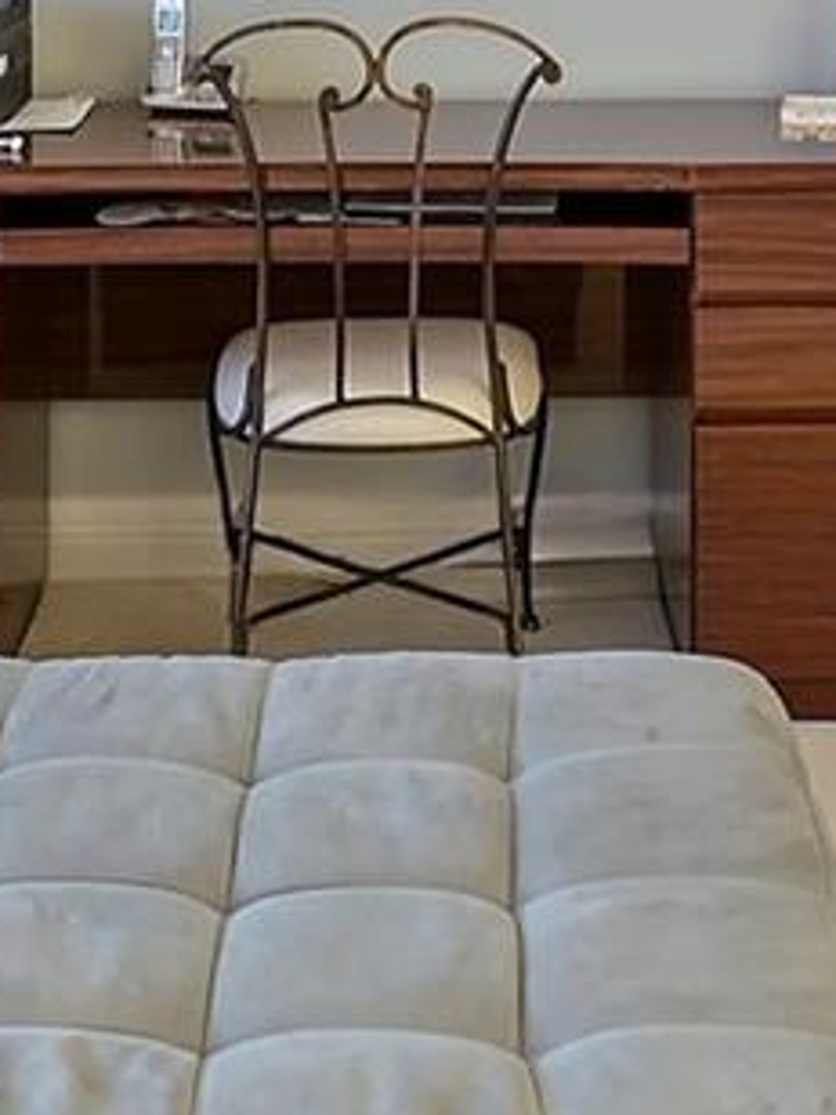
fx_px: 2415
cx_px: 351
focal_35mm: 75
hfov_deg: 19.6
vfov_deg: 23.4
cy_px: -275
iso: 800
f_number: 10
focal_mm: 10
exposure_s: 1/500
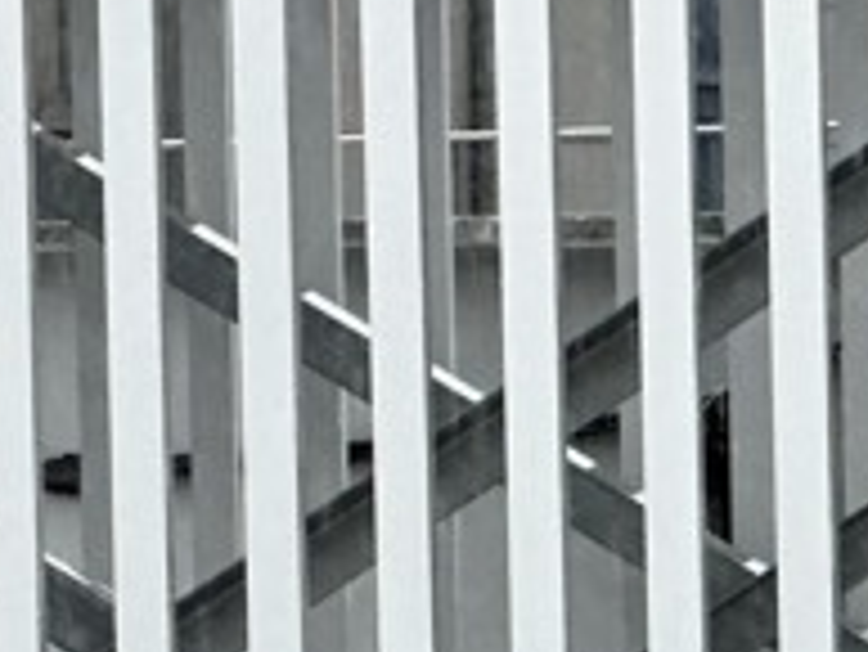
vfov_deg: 2.9
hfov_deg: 3.9
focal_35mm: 511
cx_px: -108
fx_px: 12821
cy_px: 1151
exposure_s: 1/121
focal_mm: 9
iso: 40
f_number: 2.8
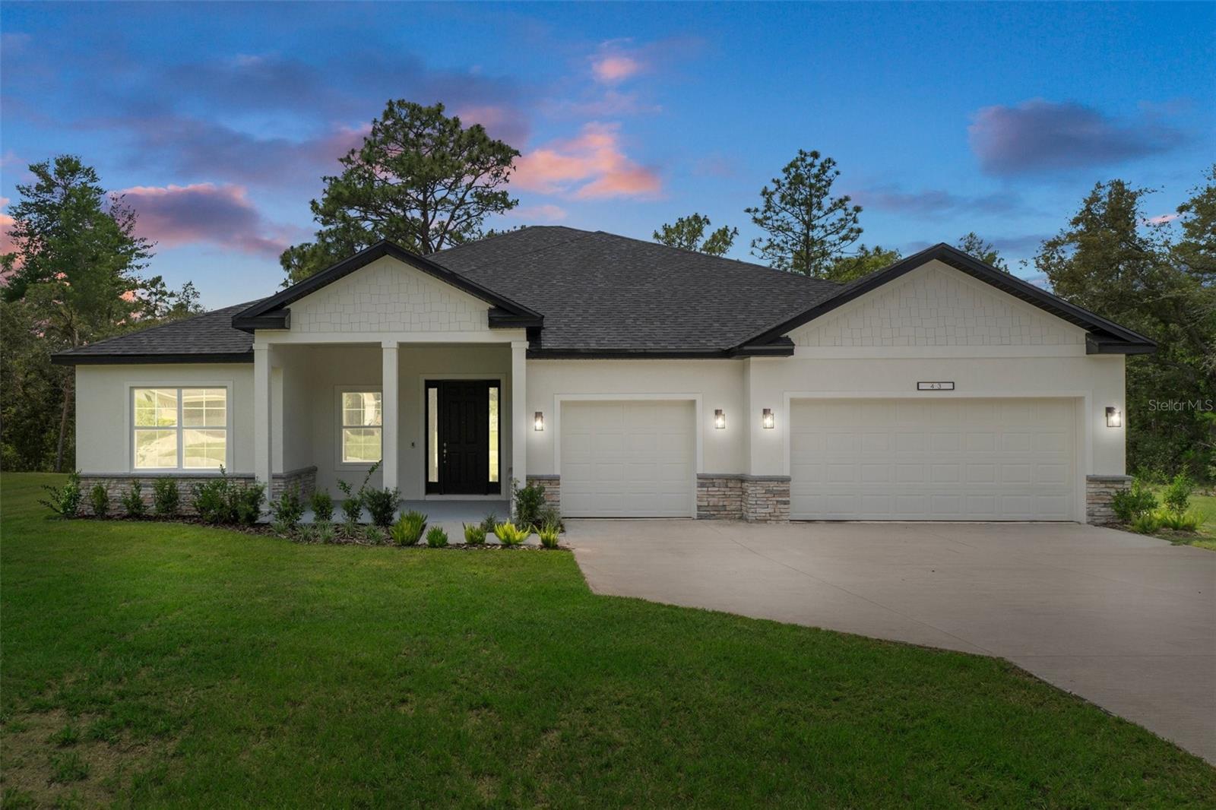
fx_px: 709
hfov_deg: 81.2
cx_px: 608
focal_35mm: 21
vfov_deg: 59.5
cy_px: 405
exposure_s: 1/500
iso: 320
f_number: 8
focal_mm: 14
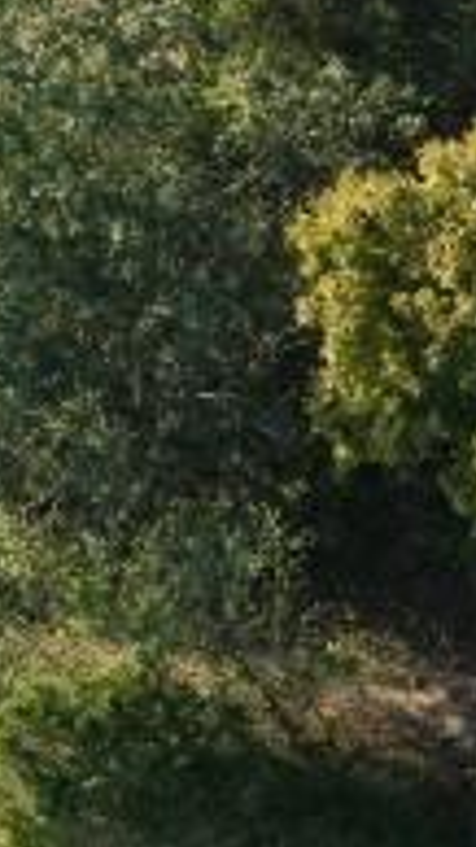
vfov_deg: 15.5
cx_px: 1786
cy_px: 642
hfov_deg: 7.0
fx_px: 3099
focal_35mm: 138
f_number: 1.8
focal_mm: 8.67
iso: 180
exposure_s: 1/1250
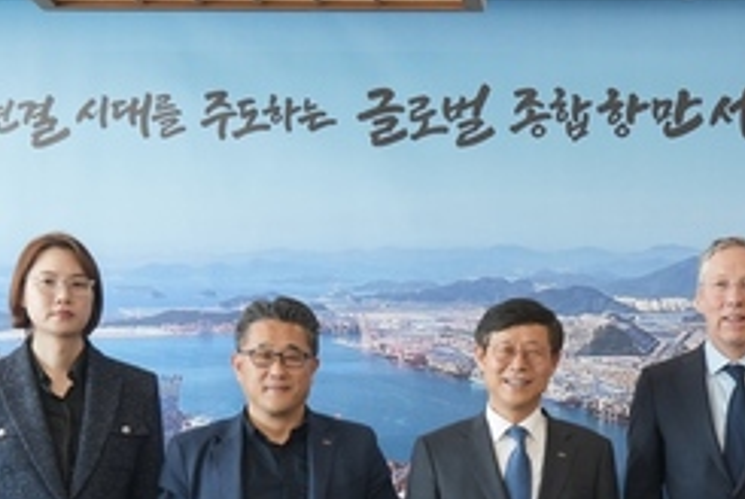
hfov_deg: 26.9
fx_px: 1533
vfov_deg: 18.0
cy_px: 513
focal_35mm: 74
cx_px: 581
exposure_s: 1/40
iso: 640
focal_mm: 33
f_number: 4
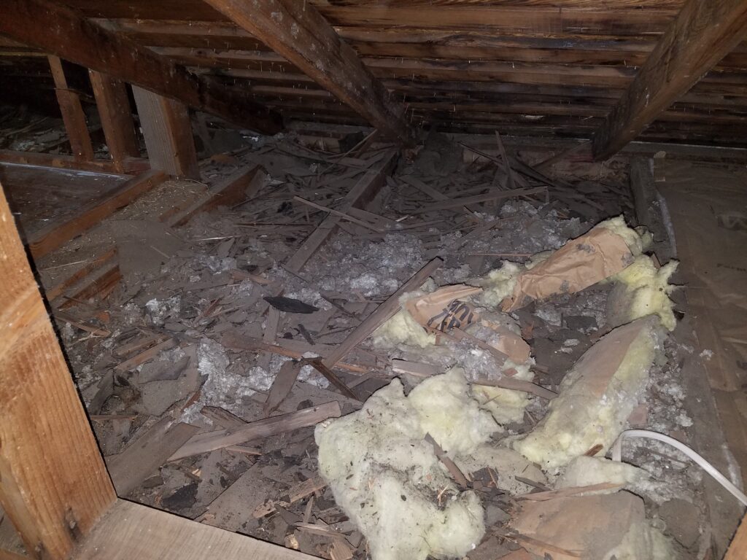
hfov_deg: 67.3
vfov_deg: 53.1
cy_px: 280
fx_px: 561
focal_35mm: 26
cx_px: 374
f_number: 1.7
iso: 125
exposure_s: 1/16
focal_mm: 4.2
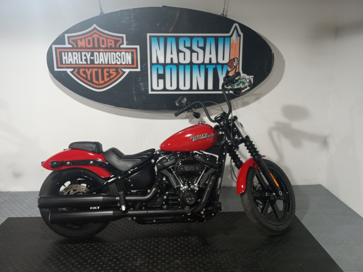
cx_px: 182
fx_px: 294
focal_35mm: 28
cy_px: 136
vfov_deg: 49.7
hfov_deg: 63.4
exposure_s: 1/40
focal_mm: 3.71
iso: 350
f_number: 2.2
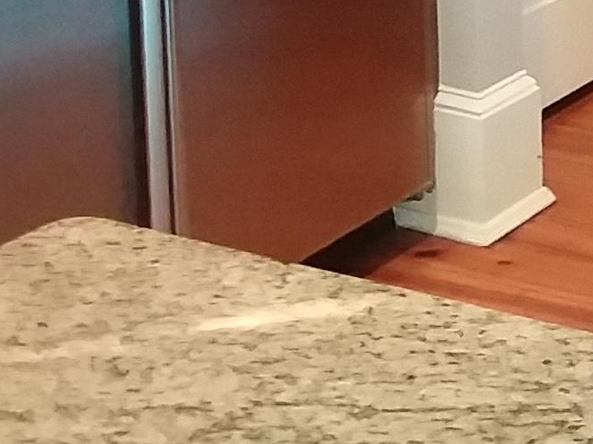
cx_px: 962
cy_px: -395
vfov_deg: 12.0
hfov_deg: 15.7
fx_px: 1918
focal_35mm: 112
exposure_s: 1/17
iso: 250
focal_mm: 2.47
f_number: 1.9
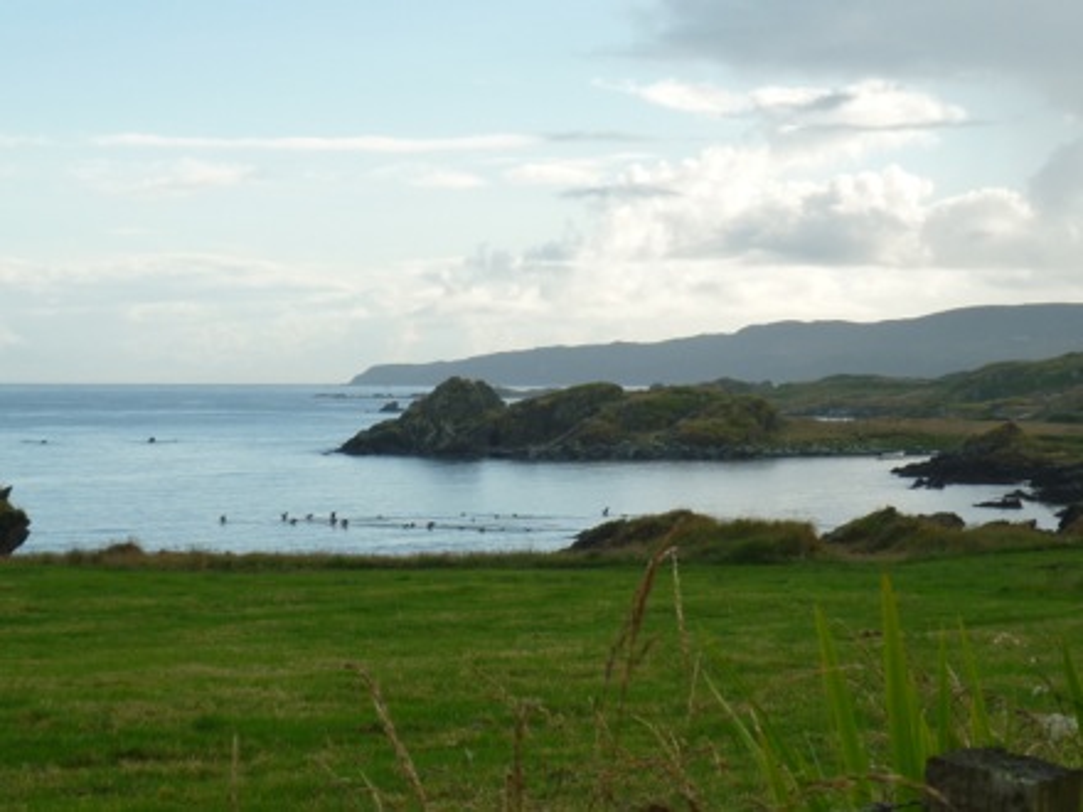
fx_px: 3066
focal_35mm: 98
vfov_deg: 15.1
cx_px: 542
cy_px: 406
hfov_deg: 20.0
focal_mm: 11.4
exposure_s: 1/640
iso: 80
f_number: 3.9
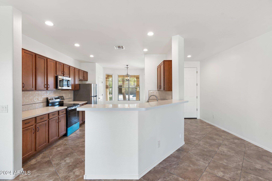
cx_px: 136
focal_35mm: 16
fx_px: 121
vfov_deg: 73.7
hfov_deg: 96.7
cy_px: 90
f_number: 8
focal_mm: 16
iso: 1000
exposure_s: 1/10
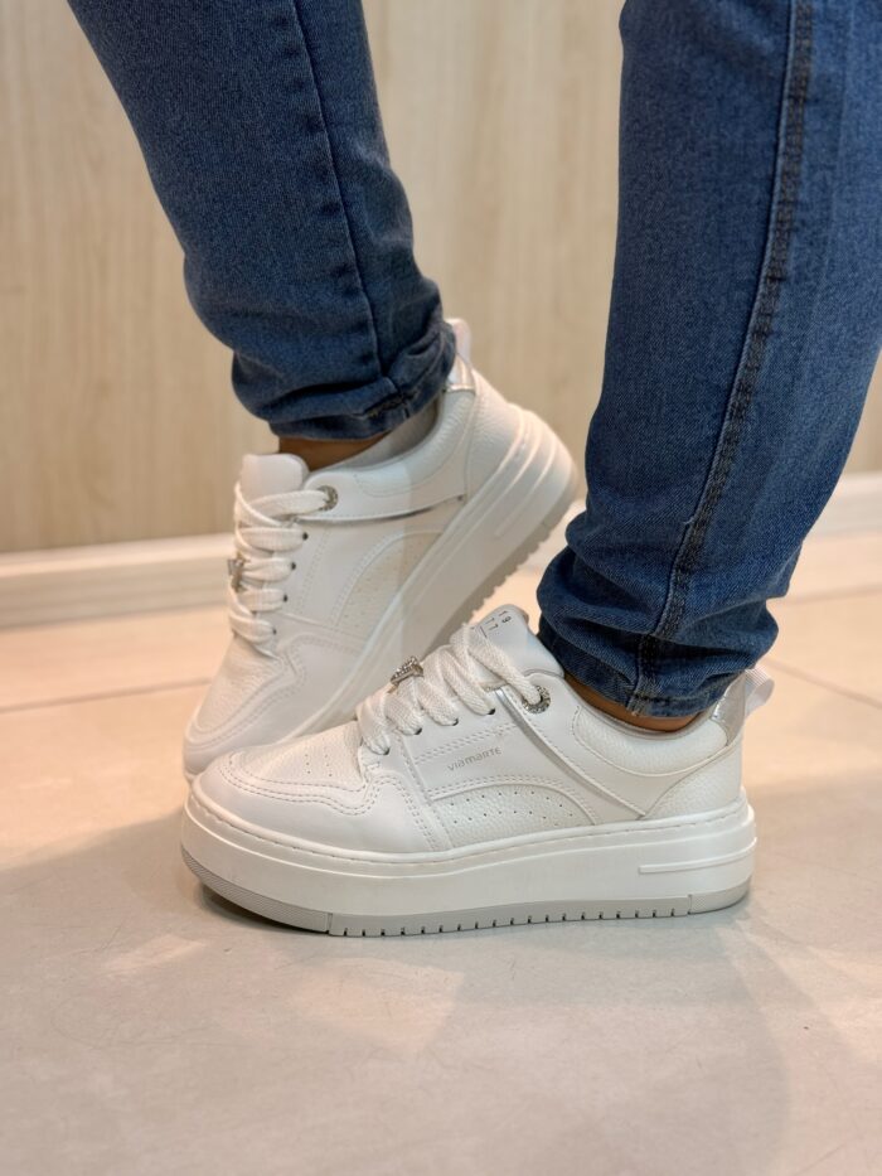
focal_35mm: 48
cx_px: 441
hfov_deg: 30.3
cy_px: 588
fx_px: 1630
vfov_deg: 39.7
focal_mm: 6.76
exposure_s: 1/122
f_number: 1.78
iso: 80
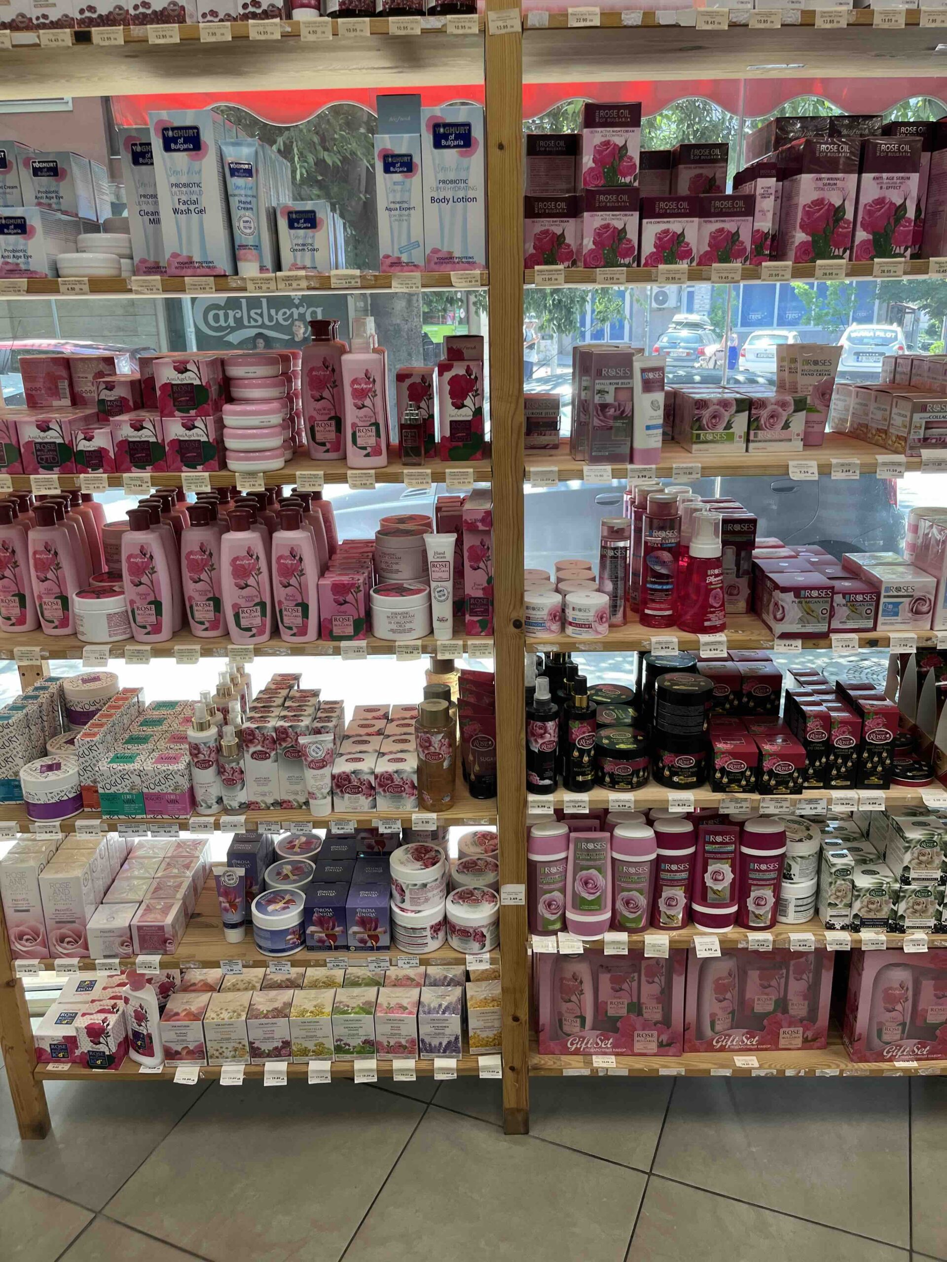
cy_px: 631
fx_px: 948
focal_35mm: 26
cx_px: 474
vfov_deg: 67.3
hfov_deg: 53.1
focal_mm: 5.1
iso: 50
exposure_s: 1/100
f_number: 1.6
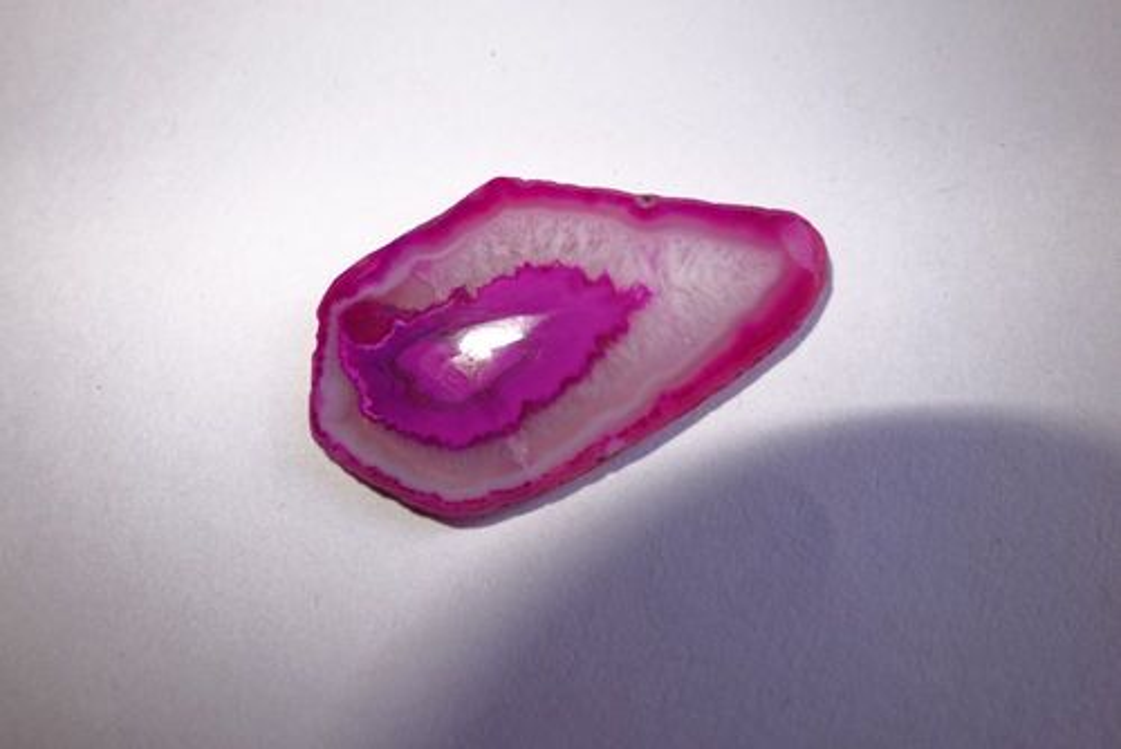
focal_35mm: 28
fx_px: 872
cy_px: 374
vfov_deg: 46.5
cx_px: 560
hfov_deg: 65.4
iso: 125
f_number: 3.2
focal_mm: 10.4
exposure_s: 1/100
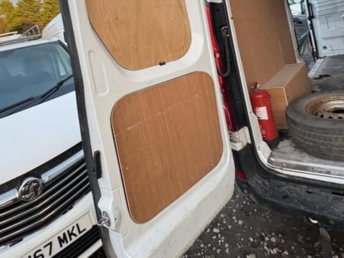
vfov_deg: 49.5
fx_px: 259
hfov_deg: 67.1
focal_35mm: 26
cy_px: 46
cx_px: 190
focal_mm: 2.22
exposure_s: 1/99
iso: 80
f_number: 2.2
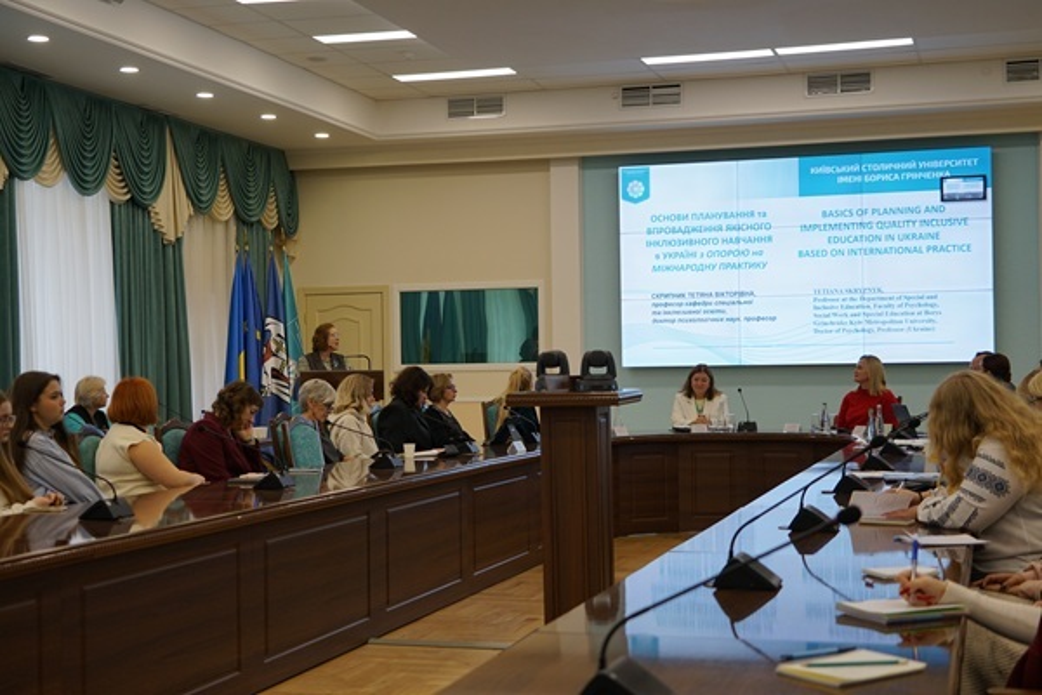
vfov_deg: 27.5
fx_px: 1418
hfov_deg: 40.3
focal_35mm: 49
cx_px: 521
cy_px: 348
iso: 320
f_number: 4.5
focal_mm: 49
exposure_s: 1/60
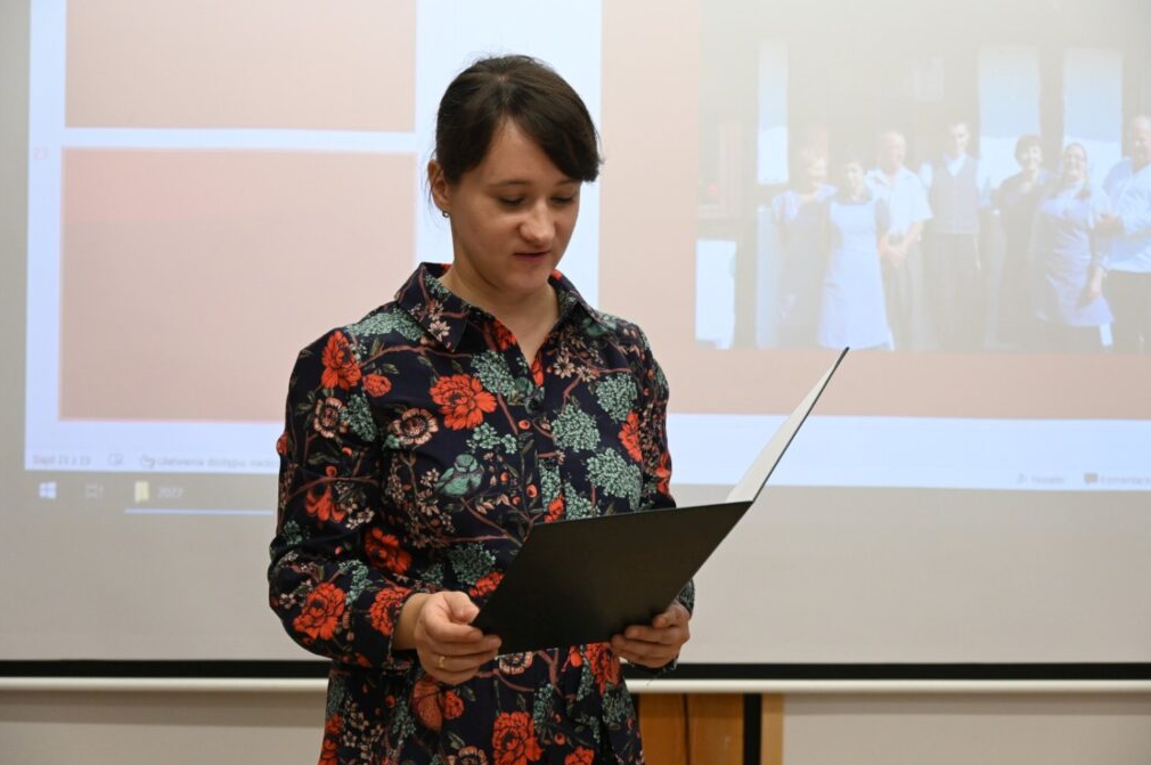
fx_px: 2267
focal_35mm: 71
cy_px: 384
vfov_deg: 19.1
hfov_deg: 28.5
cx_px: 571
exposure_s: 1/160
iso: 3200
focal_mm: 70
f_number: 6
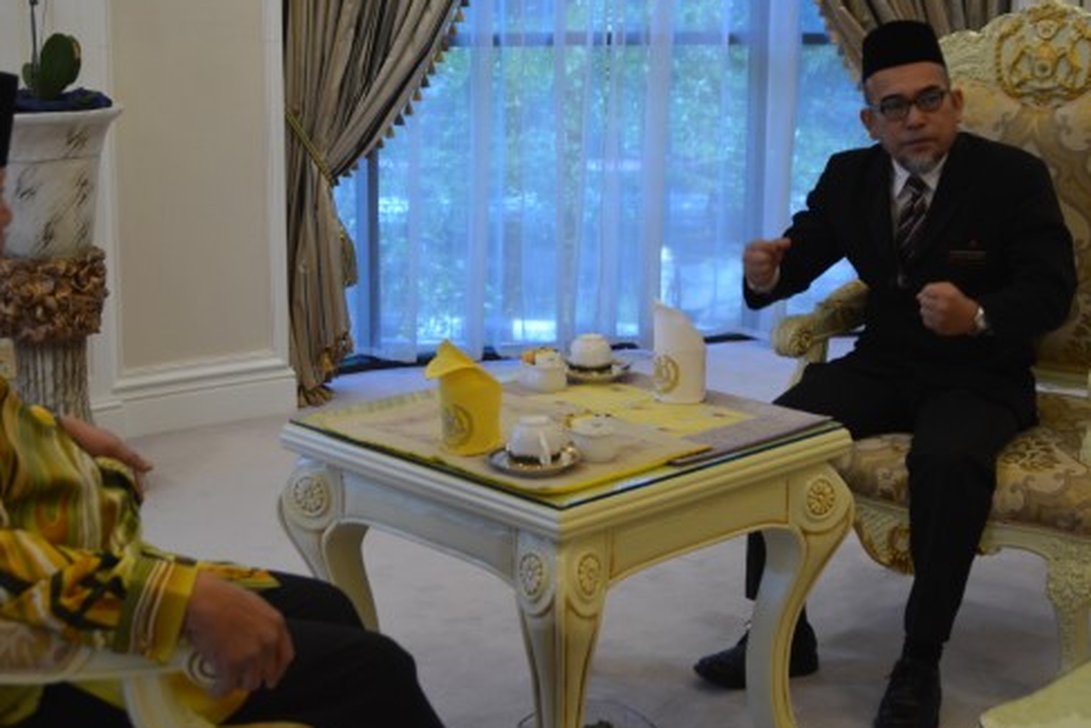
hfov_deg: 32.4
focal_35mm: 62
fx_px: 1879
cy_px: 258
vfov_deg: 21.9
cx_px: 537
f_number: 4
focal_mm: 28
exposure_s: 1/60
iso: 640
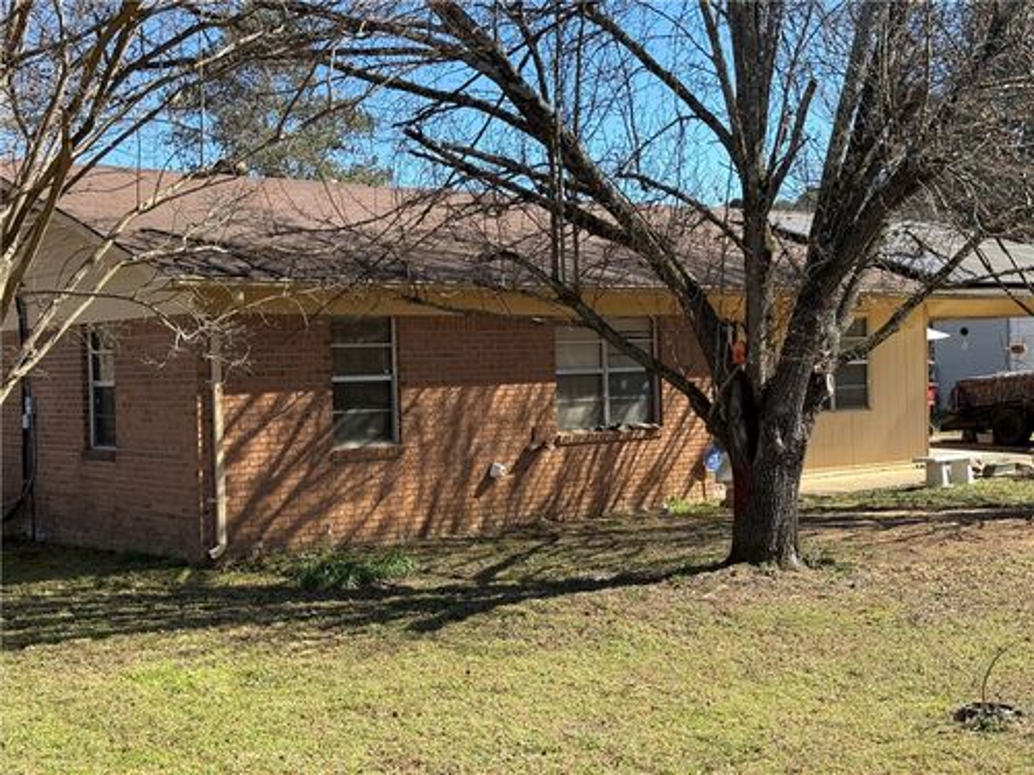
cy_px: 388
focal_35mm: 48
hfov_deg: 39.7
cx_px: 517
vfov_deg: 30.3
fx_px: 1434
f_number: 1.78
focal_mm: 6.76
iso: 64
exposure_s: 1/1678
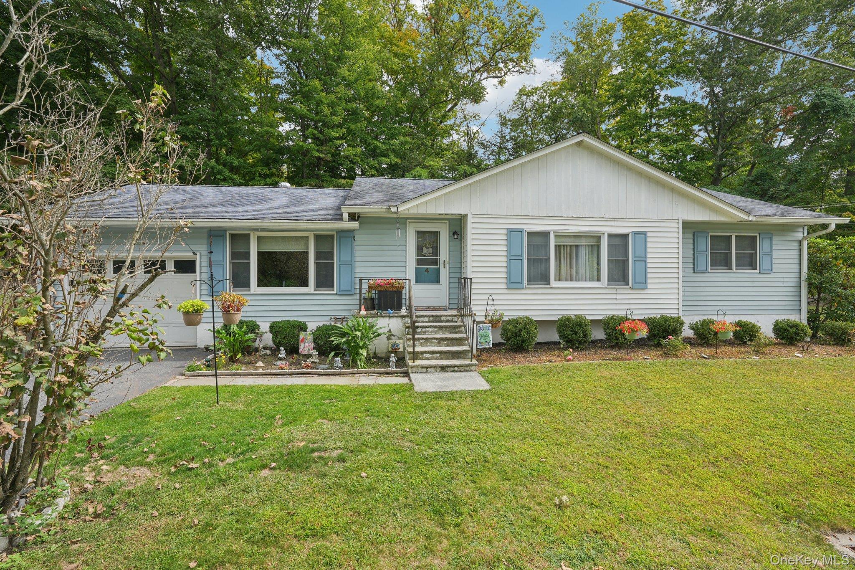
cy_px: 285
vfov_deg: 73.7
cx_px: 428
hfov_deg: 96.7
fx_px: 380
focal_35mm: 16
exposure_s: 1/80
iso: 100
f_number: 8
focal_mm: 16
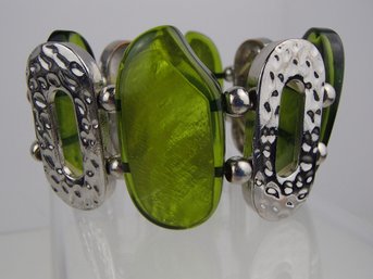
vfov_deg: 38.6
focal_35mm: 37
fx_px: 399
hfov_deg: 50.2
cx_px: 186
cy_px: 140
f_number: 4.7
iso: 160
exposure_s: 1/160
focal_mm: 6.64
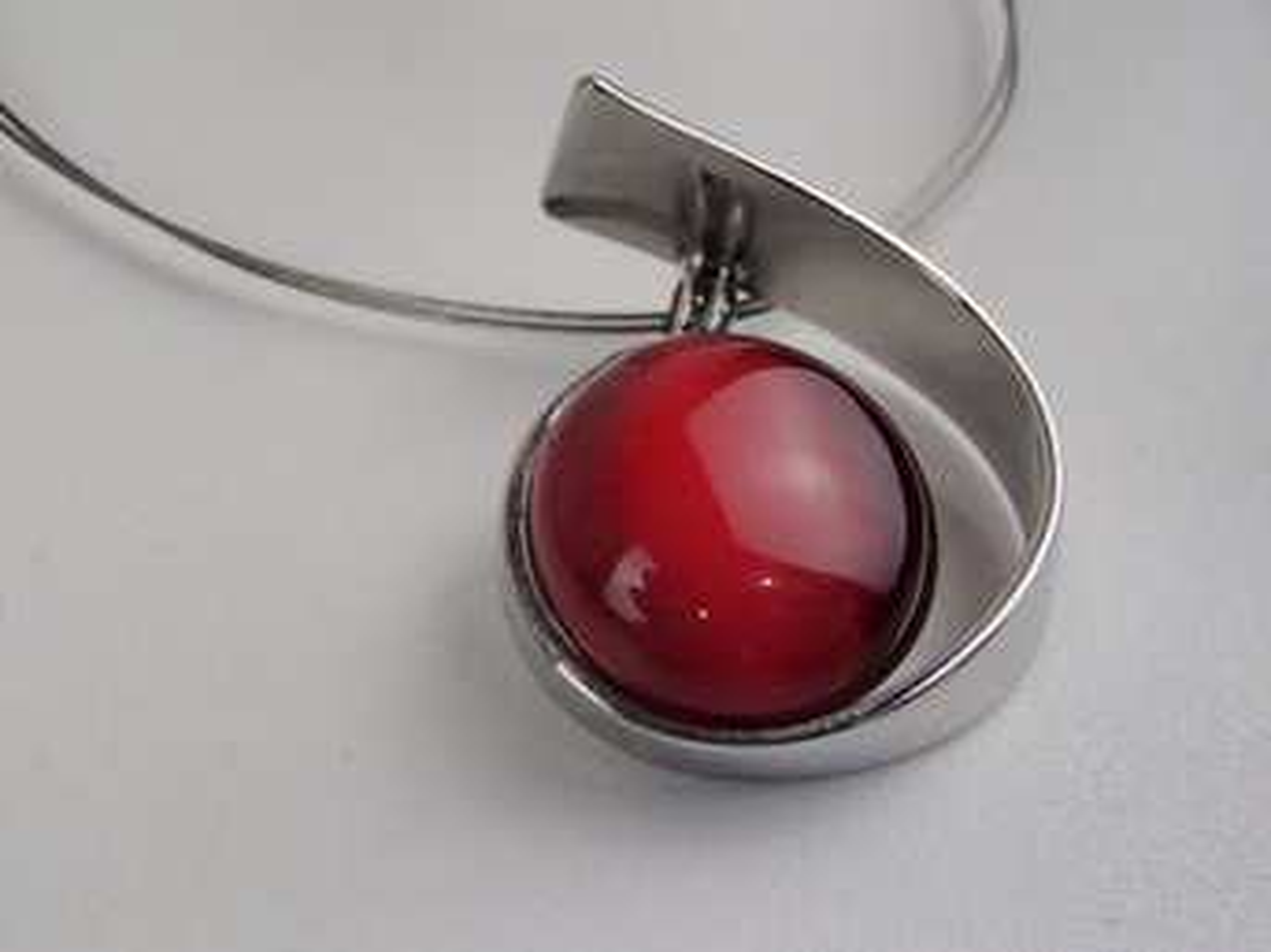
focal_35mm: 37
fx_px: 1358
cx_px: 636
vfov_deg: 38.6
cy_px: 476
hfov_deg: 50.2
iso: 160
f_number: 4.7
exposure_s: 1/160
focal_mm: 6.64
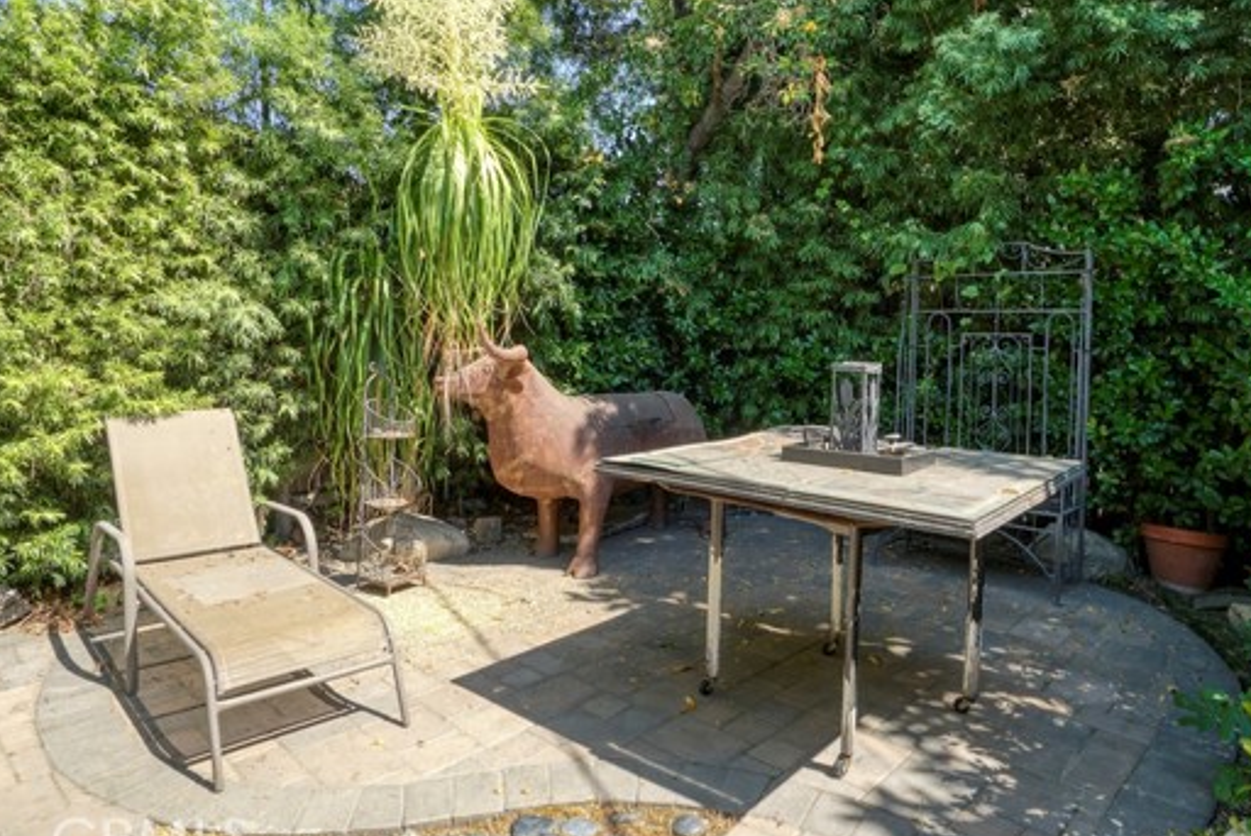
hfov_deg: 82.1
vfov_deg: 60.2
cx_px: 657
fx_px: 717
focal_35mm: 21
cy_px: 353
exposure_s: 1/30
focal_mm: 11
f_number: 22
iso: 100
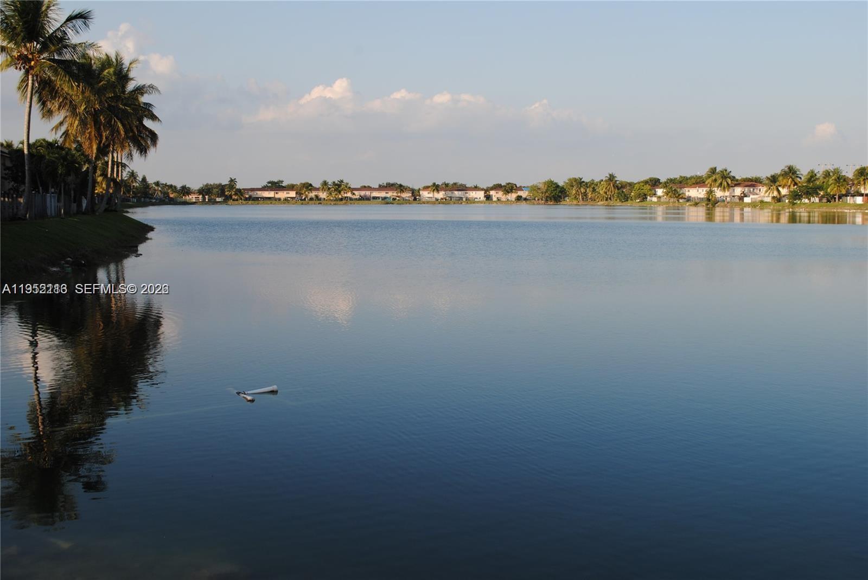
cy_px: 290
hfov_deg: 46.4
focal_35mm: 42
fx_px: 1014
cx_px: 434
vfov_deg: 32.0
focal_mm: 28
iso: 100
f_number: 7.1
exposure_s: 1/200
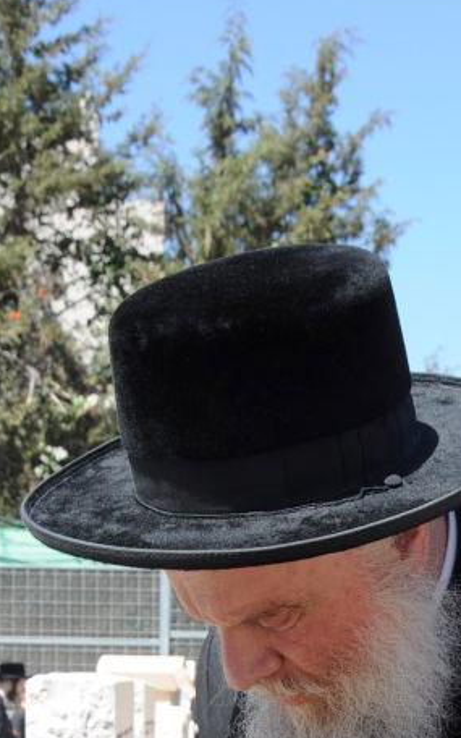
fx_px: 1634
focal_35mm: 81
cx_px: 306
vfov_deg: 23.5
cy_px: 863
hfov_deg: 16.0
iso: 200
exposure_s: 1/250
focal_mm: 21
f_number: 8
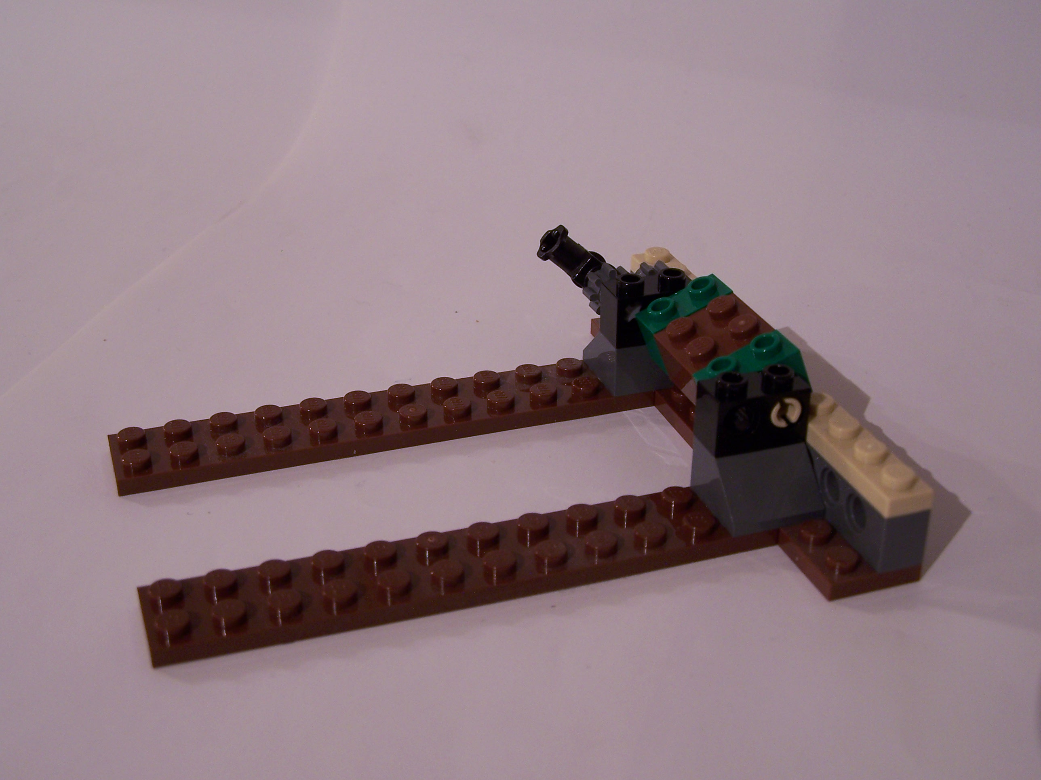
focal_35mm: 51
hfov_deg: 37.5
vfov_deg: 28.6
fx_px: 1534
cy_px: 390
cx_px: 520
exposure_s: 1/4
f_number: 3
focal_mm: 8.5
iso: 80
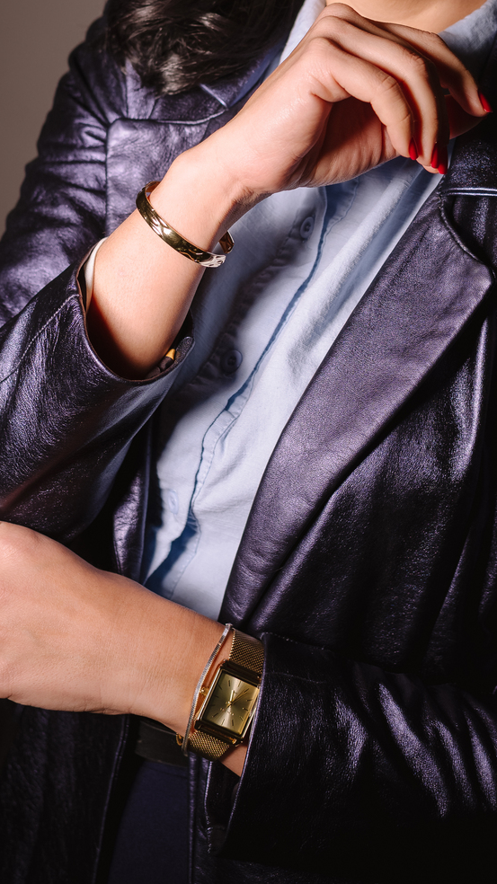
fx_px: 2251
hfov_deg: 12.6
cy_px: 80
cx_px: 371
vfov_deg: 21.7
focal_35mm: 96
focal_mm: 50
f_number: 3.2
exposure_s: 1/125
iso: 100
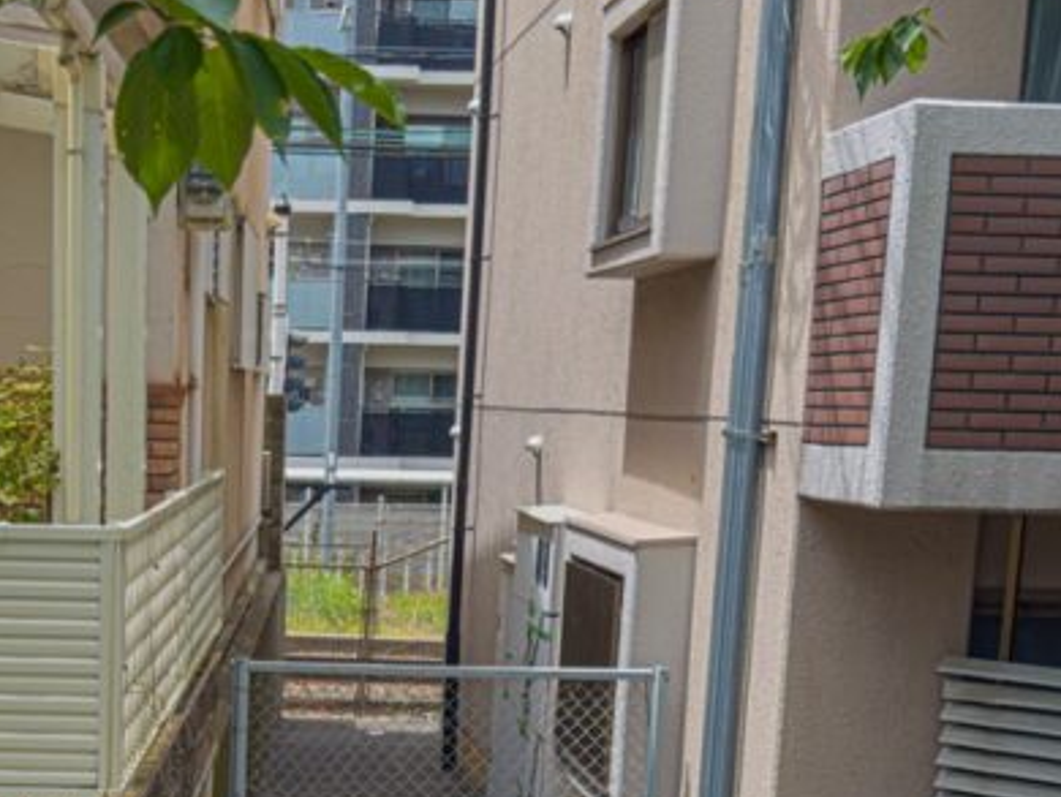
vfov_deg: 22.6
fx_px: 1932
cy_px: 748
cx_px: 212
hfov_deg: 30.0
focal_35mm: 63
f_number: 1.8
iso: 100
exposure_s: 1/2000
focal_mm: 6.86
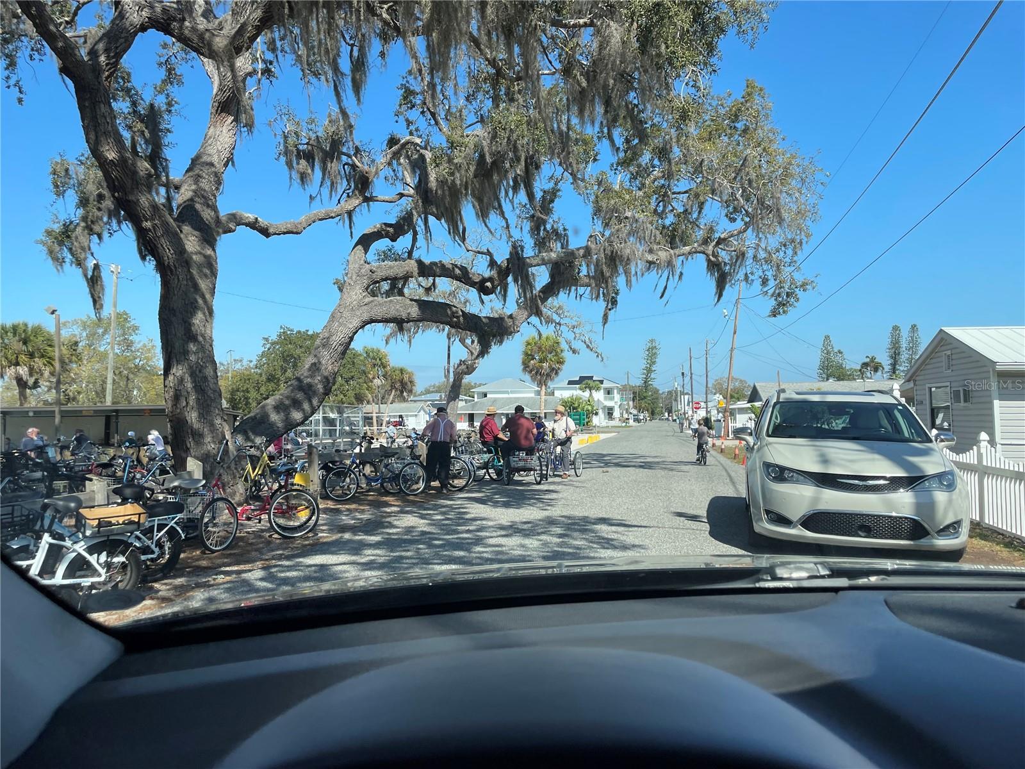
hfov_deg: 67.3
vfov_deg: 53.1
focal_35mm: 26
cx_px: 512
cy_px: 384
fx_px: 770
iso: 32
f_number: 1.6
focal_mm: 4.2
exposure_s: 1/1984
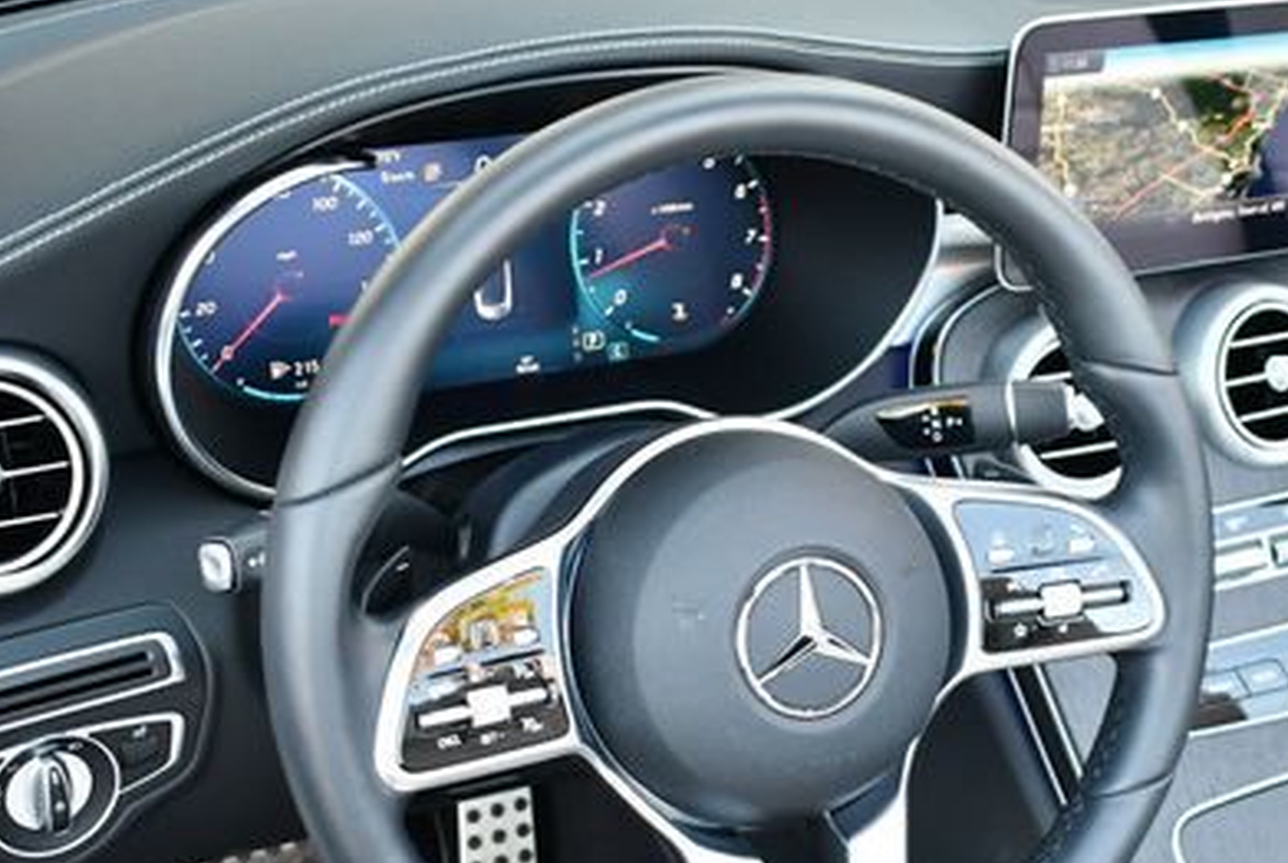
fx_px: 2580
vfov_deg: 18.9
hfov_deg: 27.8
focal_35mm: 72
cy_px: 586
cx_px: 909
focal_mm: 22
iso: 800
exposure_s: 1/160
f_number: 3.8
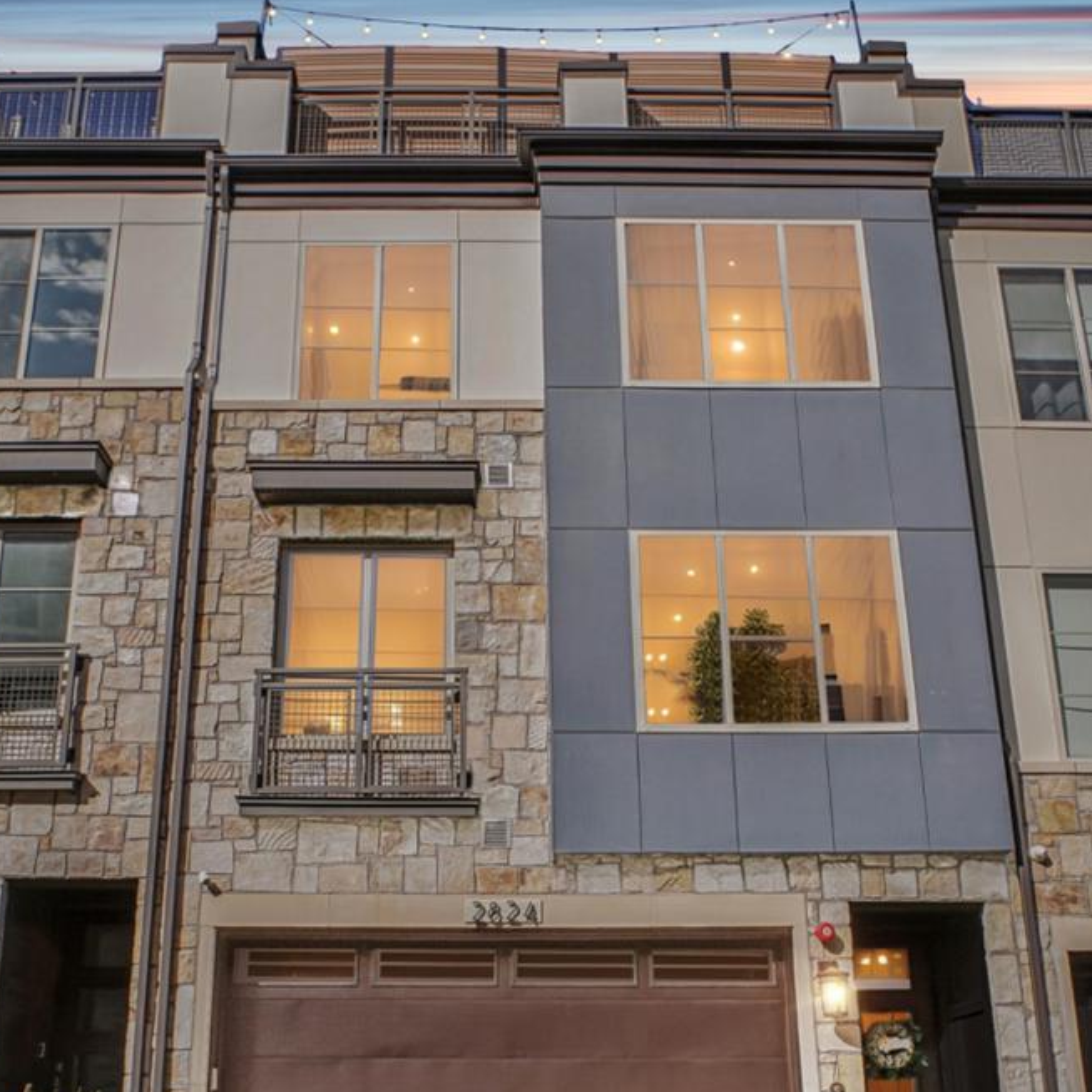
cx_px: 594
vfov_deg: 51.3
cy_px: 761
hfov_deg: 52.6
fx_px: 1104
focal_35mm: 31
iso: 100
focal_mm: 11
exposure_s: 1/320
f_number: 8
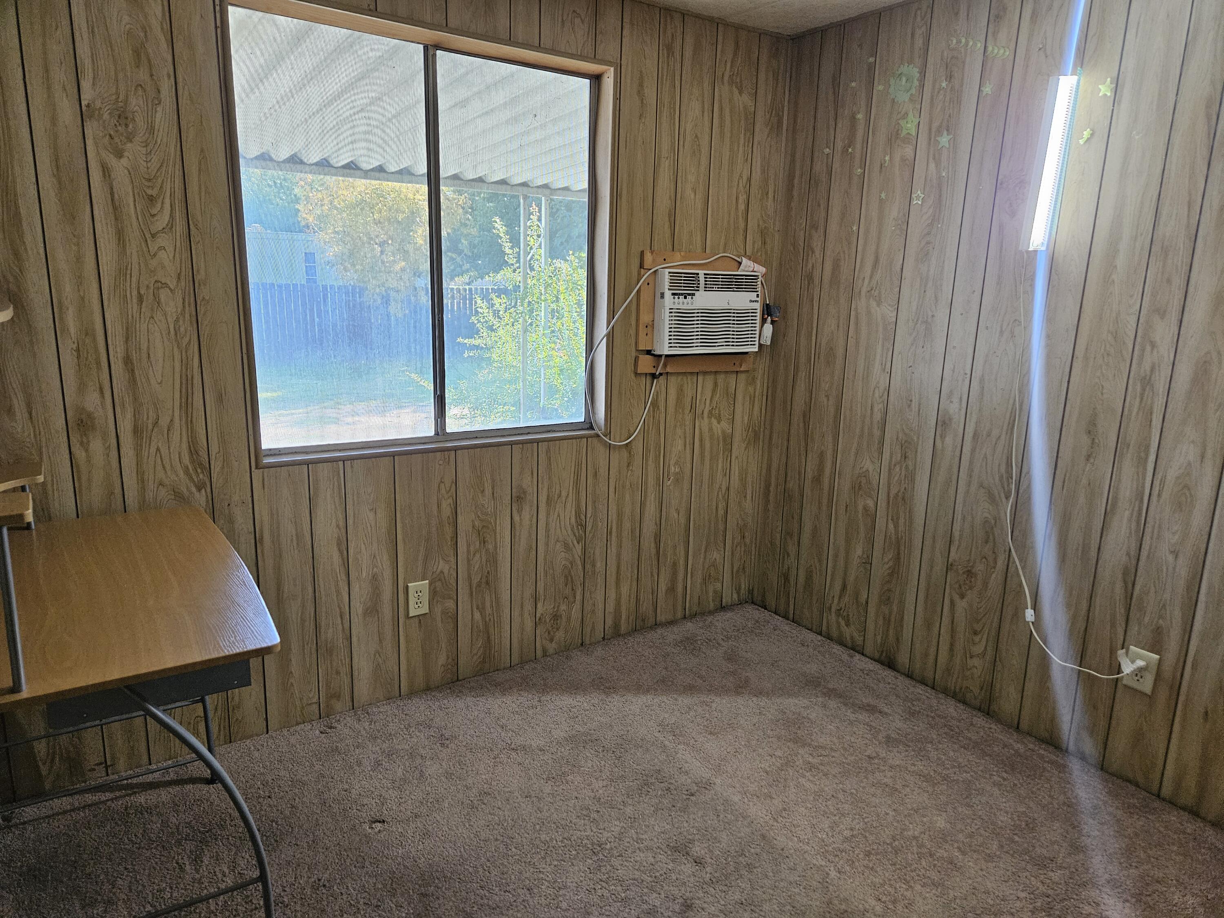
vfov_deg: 58.9
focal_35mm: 23
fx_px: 813
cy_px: 459
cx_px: 612
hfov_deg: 73.9
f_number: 1.8
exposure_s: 1/120
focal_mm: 5.4
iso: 500
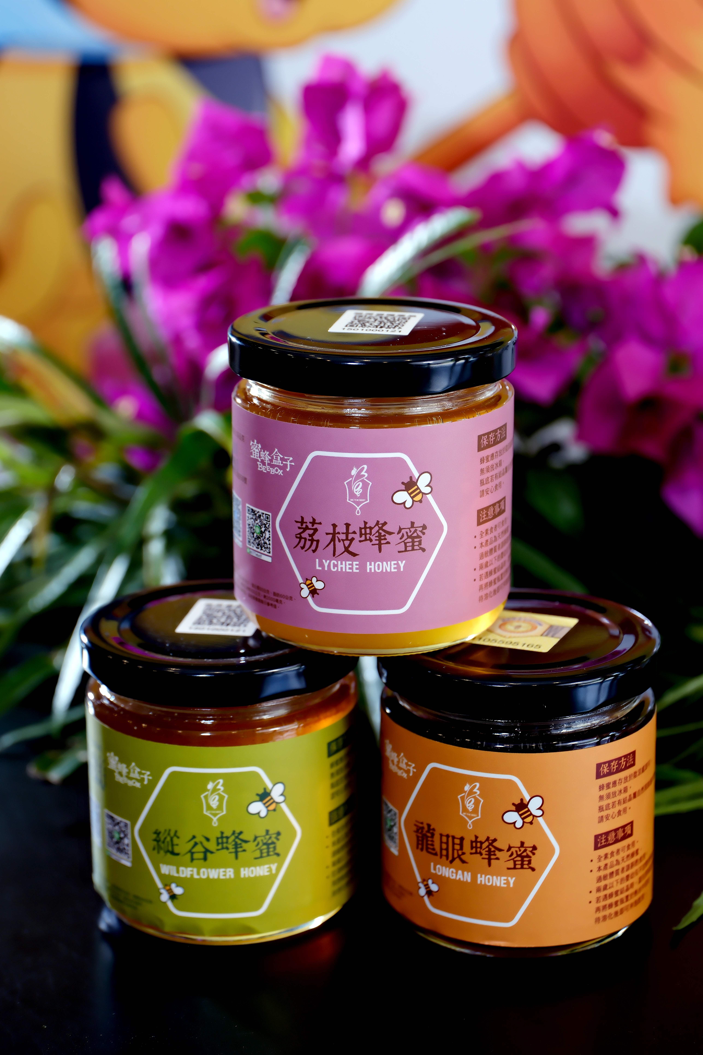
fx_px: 2197
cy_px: 528
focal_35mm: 75
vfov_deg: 27.0
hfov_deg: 18.2
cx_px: 352
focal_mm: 50
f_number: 4
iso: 125
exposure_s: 1/60
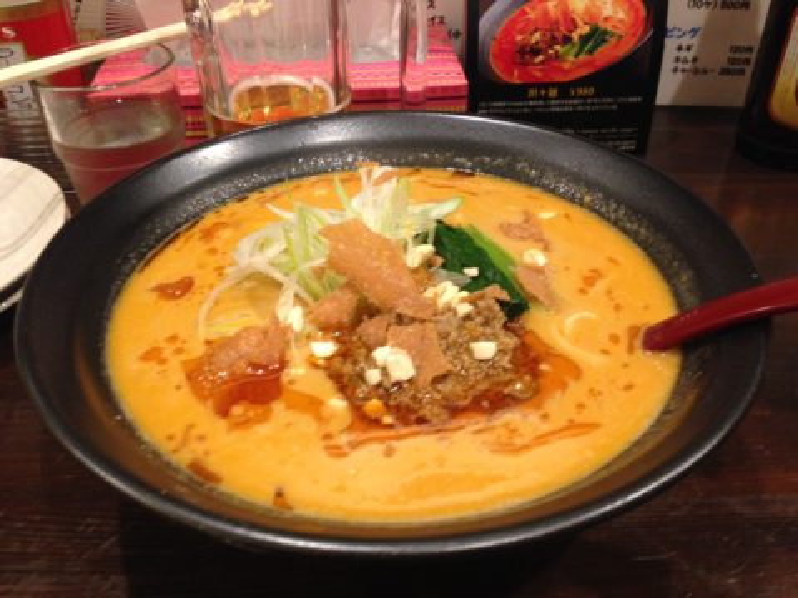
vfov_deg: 42.9
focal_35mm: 33
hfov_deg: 55.4
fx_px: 761
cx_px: 399
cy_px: 299
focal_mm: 4.12
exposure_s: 1/20
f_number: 2.4
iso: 250
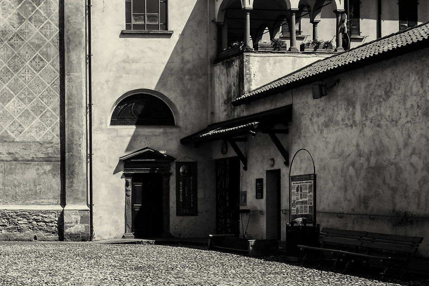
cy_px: 35
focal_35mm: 71
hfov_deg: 26.7
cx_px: -11
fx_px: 846
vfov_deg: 18.9
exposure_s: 1/125
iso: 100
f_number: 16
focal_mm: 22
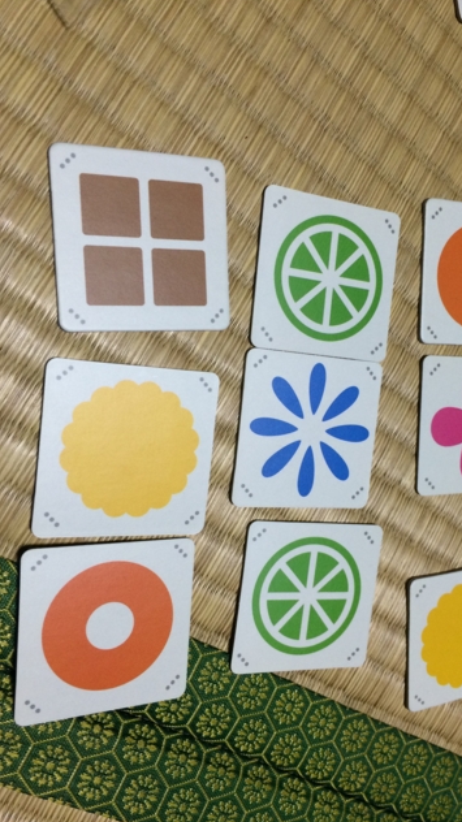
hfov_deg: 36.3
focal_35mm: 32
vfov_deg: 61.0
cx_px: 299
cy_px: 415
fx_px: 698
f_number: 2.2
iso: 80
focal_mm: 4.15
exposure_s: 1/33
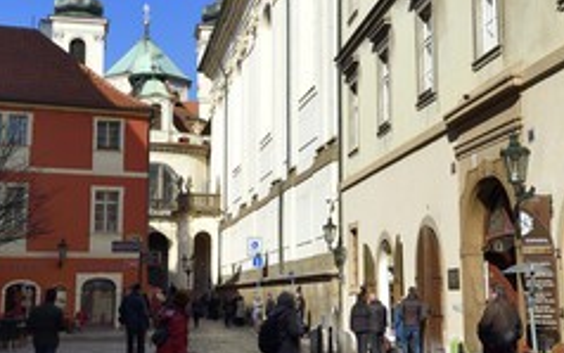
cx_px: 249
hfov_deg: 32.4
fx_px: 969
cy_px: 135
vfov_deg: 20.6
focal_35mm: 63
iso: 200
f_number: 14
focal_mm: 35
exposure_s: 1/250
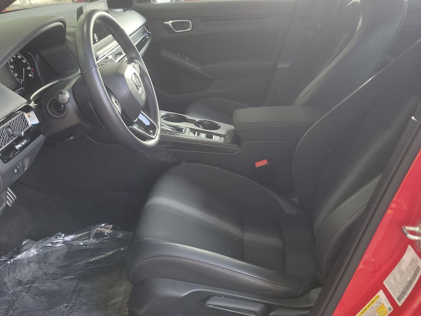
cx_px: 207
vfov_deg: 42.9
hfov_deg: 55.3
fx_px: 401
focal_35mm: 33
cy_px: 143
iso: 218
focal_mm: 6.7
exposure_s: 1/59
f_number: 1.8
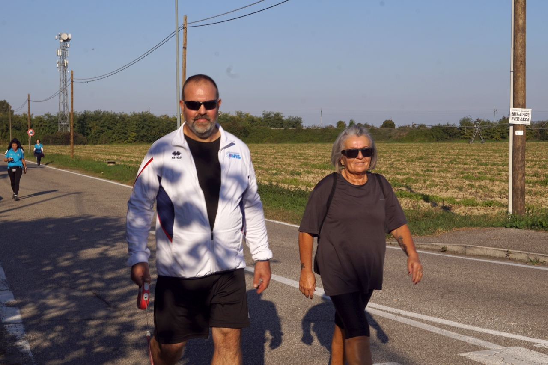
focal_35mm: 60
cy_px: 182
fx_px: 913
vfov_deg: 22.6
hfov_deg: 33.4
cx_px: 274
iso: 100
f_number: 18
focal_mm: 40
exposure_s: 1/125
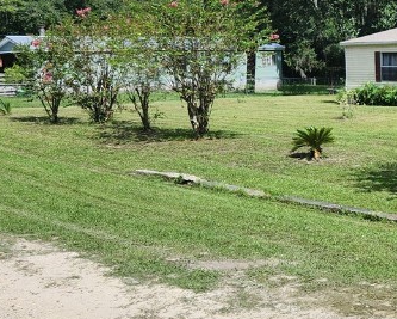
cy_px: 164
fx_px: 811
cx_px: 463
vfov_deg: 22.2
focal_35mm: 69
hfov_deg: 25.1
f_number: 1.8
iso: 20
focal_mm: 5.4
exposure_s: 1/2397
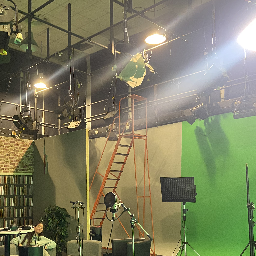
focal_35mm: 44
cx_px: 96
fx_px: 368
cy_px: 169
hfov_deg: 38.1
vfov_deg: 37.9
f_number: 1.8
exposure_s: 1/33
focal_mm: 4.25
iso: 640
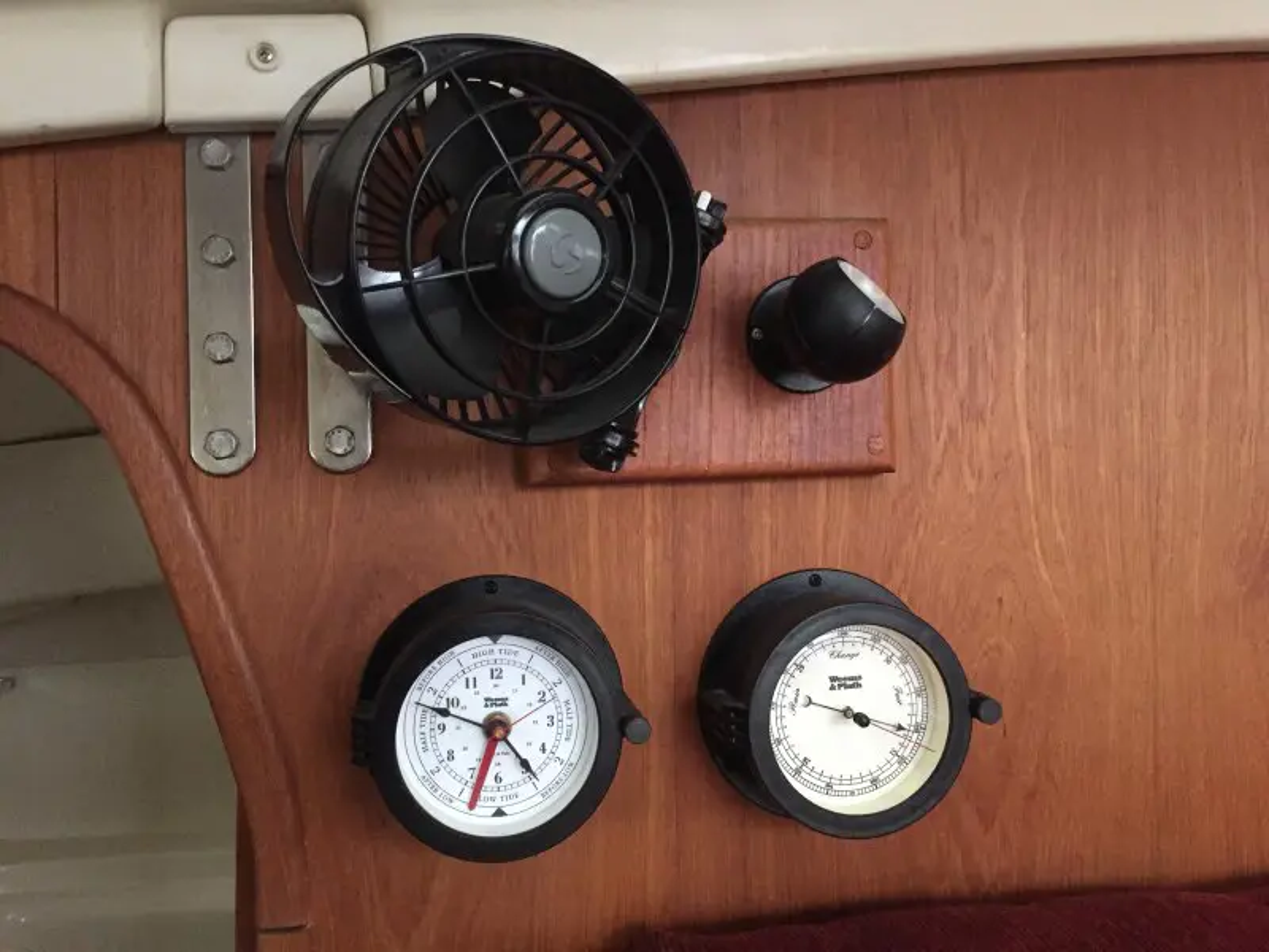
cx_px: 634
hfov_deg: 61.7
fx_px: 1063
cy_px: 476
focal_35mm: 29
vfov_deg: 48.2
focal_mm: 4.15
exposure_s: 1/15
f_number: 2.2
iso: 320
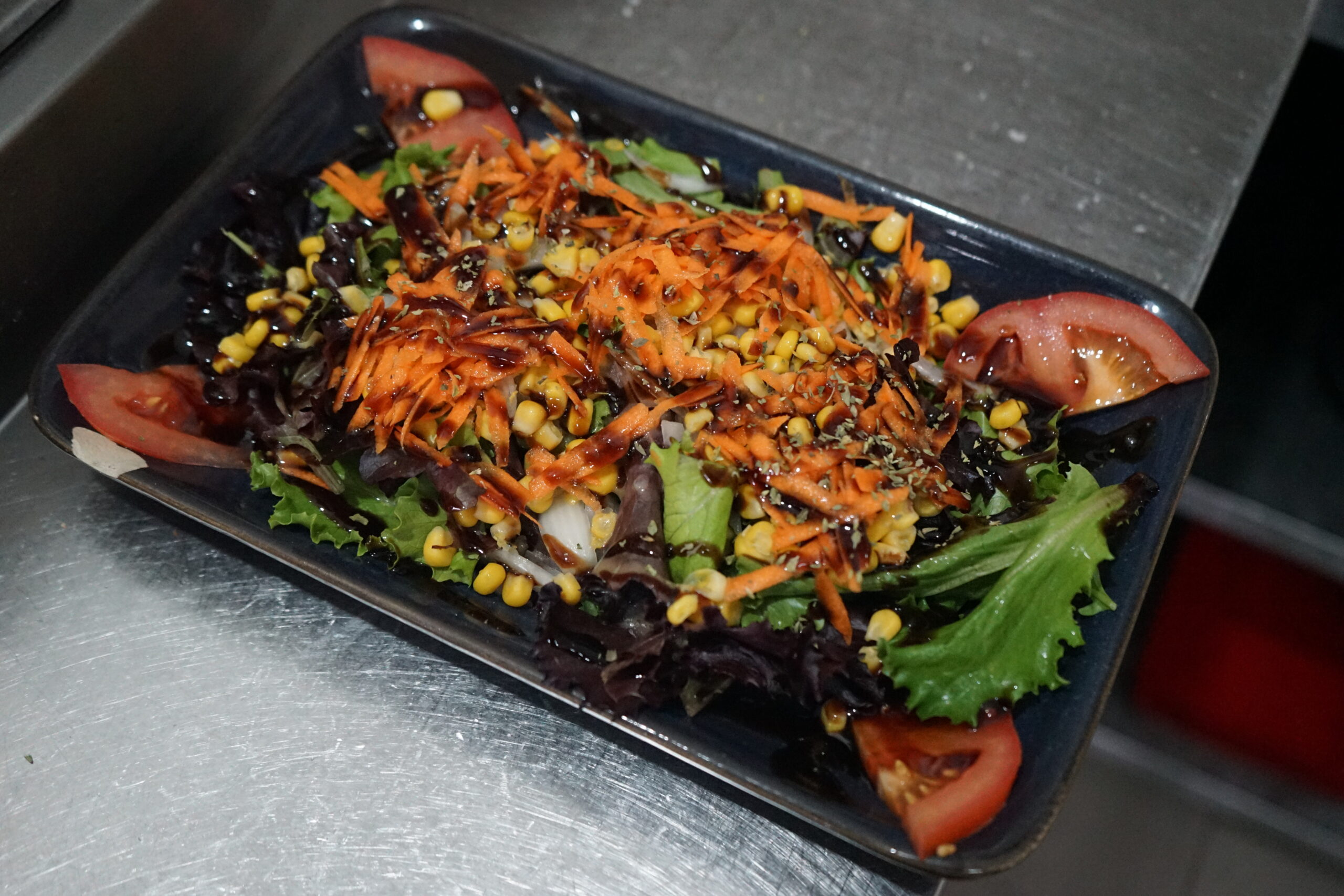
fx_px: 1419
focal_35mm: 38
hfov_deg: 50.7
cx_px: 672
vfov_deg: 35.1
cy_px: 448
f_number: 4
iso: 6400
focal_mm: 38
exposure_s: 1/160
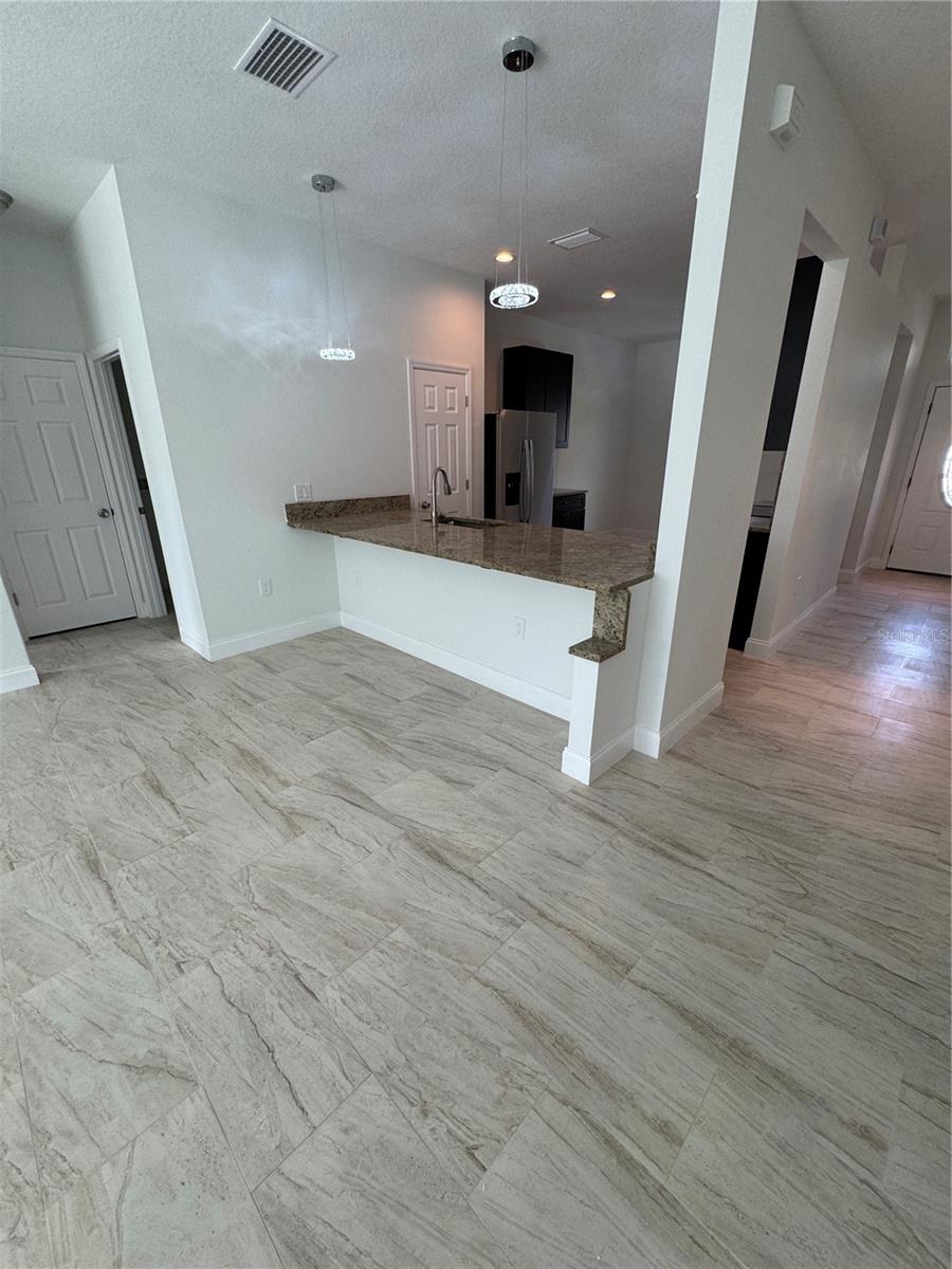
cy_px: 634
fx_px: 513
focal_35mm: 14
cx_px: 476
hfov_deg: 85.7
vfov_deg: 102.1
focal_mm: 2.22
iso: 100
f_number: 2.2
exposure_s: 1/120
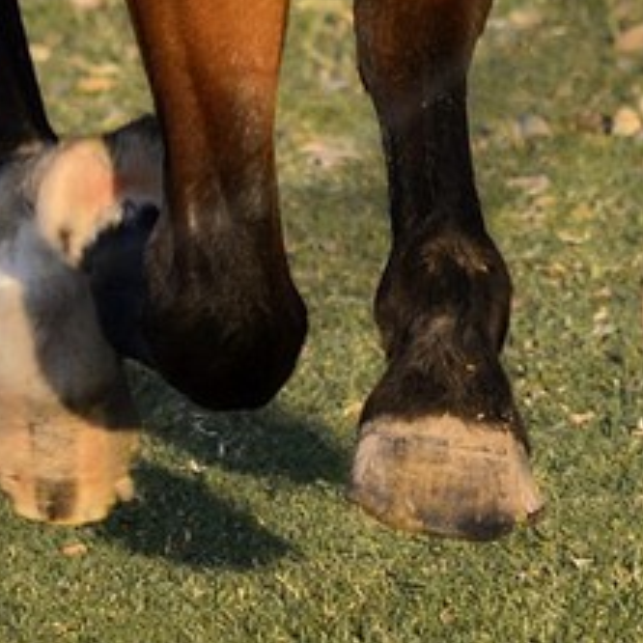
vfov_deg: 2.0
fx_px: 18662
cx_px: -232
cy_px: -753
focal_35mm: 888
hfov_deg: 2.0
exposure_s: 1/1000
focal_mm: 145
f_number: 5
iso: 800
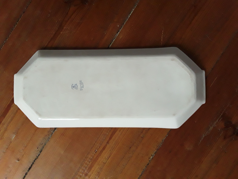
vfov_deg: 51.4
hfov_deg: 65.3
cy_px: 90
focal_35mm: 27
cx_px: 119
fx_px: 186
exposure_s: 1/494
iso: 400
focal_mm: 2.91
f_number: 1.9
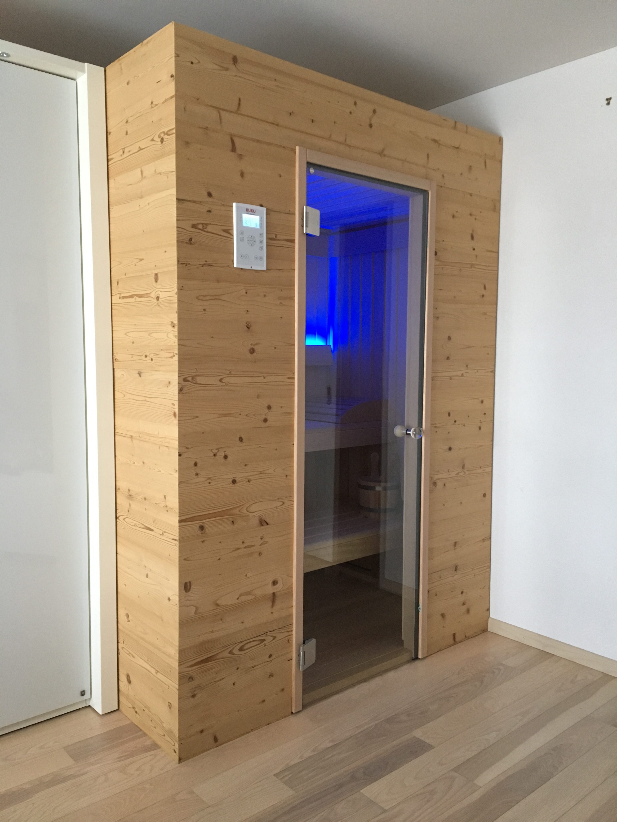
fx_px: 689
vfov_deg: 61.7
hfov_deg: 48.2
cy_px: 411
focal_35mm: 29
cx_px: 308
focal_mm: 4.15
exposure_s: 1/33
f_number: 2.2
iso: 160
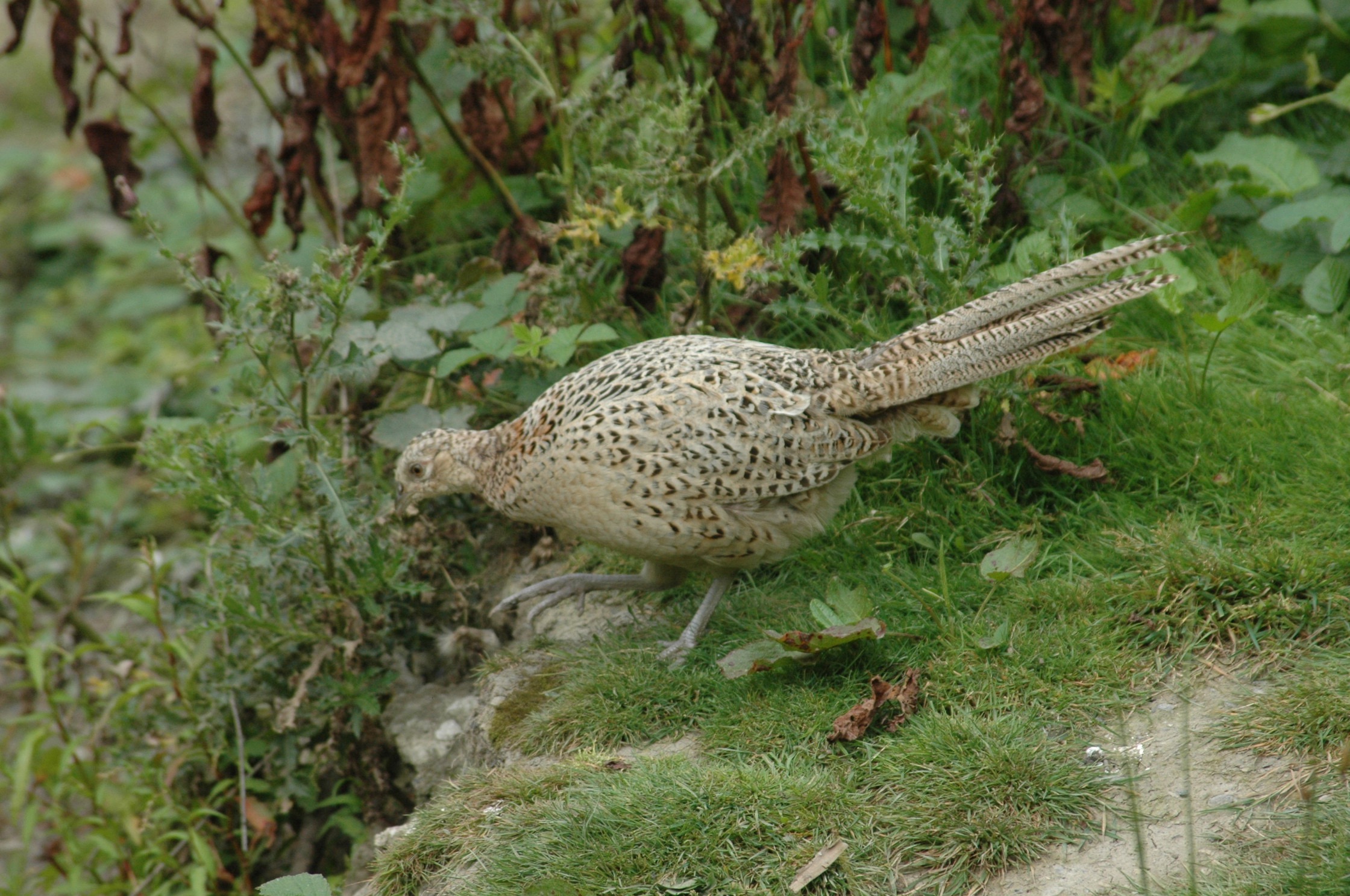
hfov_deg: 7.1
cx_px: 675
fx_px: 10956
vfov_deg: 4.7
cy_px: 448
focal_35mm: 292
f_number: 6.3
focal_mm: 195
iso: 400
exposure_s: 1/640
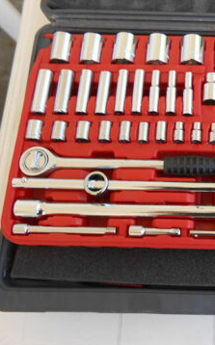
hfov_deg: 31.6
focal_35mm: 37
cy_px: 172
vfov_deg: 52.8
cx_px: 219
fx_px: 348
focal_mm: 4.6
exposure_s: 1/60
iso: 80
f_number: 3.5
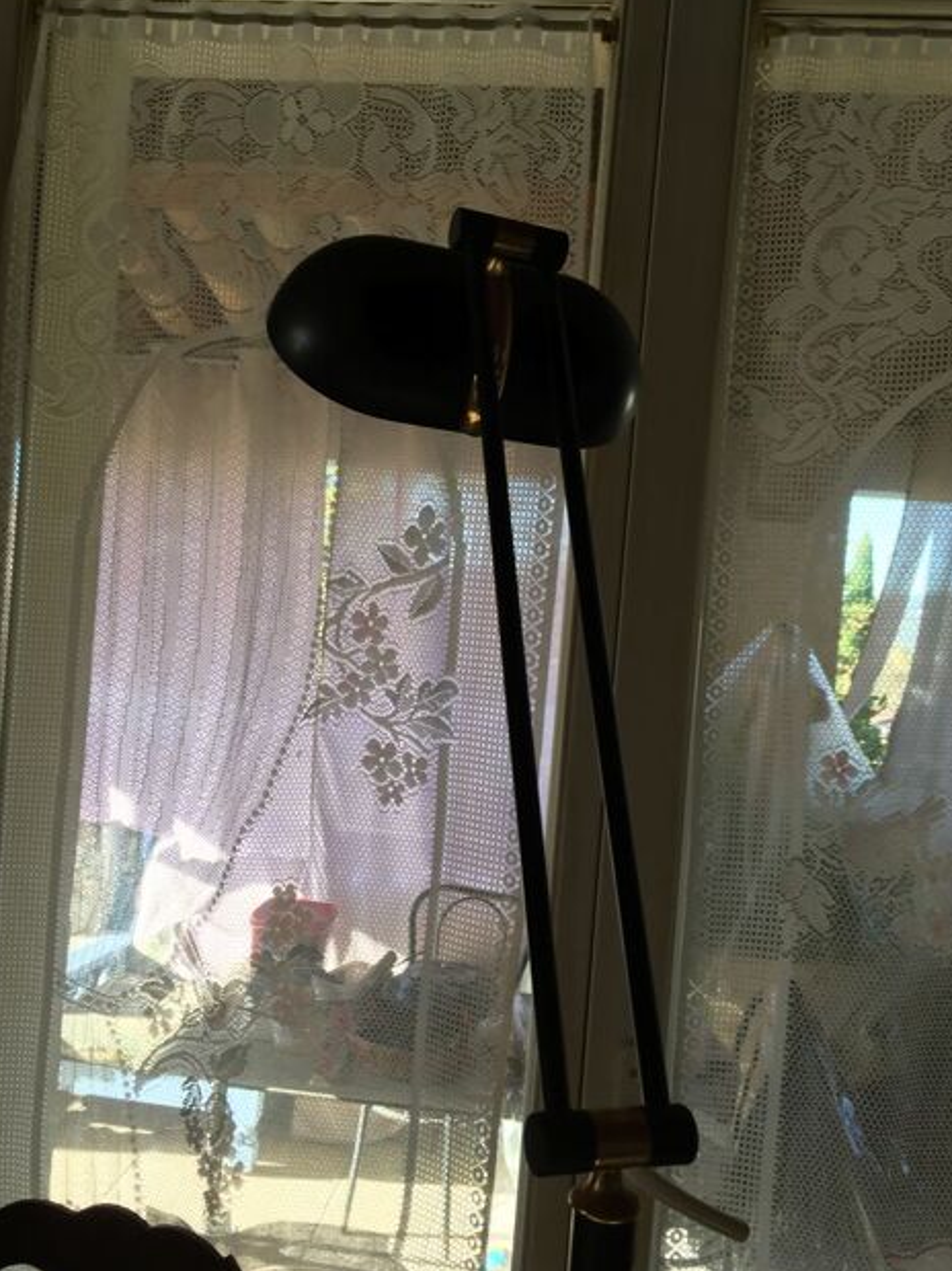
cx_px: 474
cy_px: 632
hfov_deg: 46.8
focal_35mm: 30
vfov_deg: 60.0
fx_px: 1100
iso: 32
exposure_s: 1/100
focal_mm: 4.15
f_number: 2.2
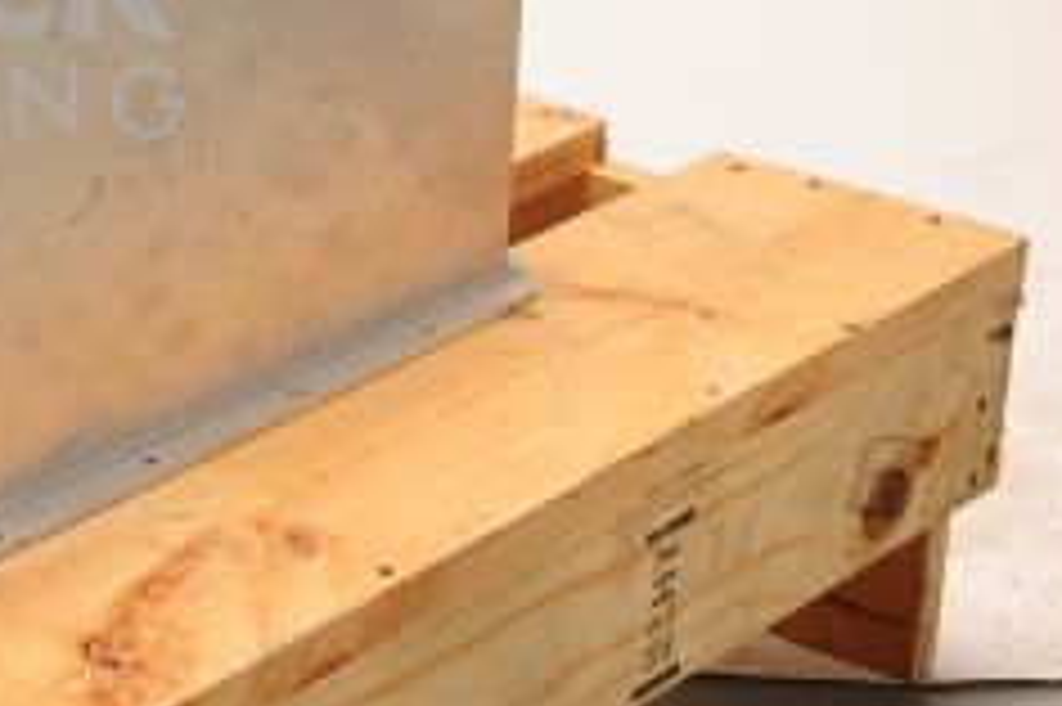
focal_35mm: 127
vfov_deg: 10.7
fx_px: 3744
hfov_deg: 15.5
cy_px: 29
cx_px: -266
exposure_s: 1/160
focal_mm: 50
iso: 320
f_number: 14
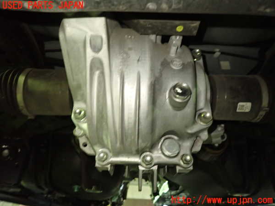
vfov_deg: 54.9
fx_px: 199
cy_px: 103
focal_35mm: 25
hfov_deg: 69.4
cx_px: 138
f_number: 2
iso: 800
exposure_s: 1/30
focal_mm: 4.5
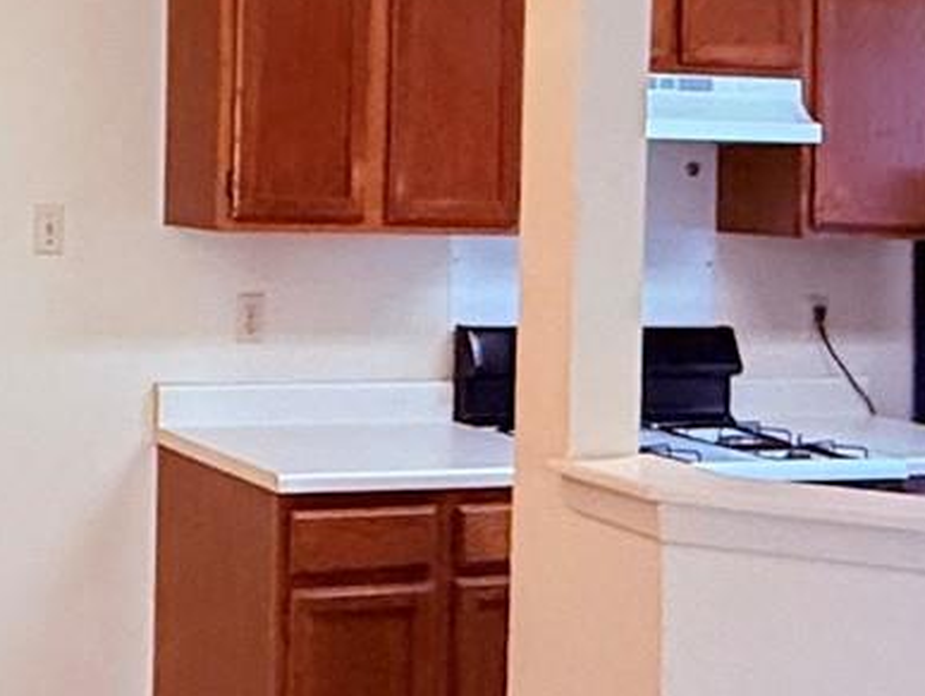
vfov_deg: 19.6
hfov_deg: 24.8
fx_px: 1979
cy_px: 86
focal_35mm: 74
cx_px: -50
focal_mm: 2.22
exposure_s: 1/120
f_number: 2.2
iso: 400
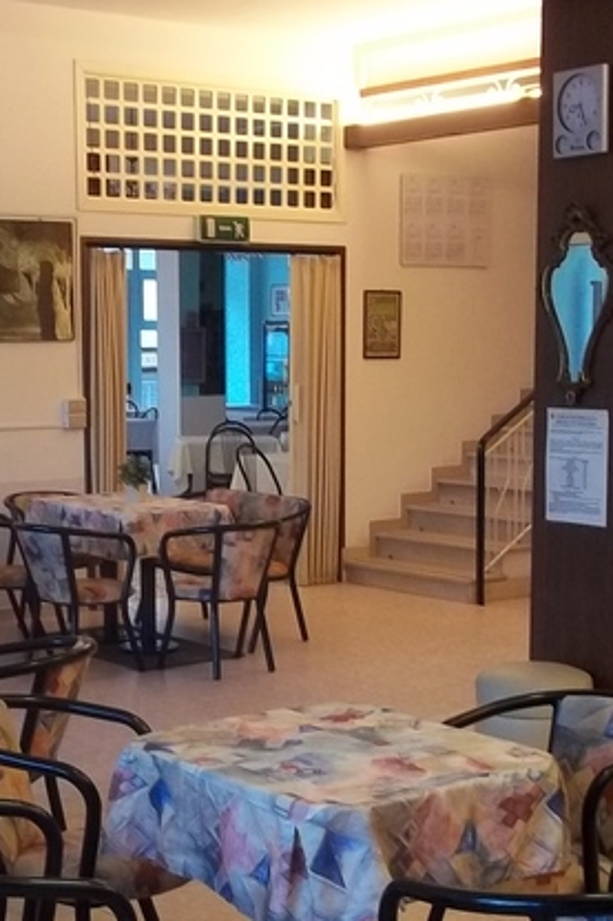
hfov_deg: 21.2
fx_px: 1636
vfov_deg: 31.2
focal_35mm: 64
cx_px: 257
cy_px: 611
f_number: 2.9
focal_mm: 5.7
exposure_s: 1/15
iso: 160
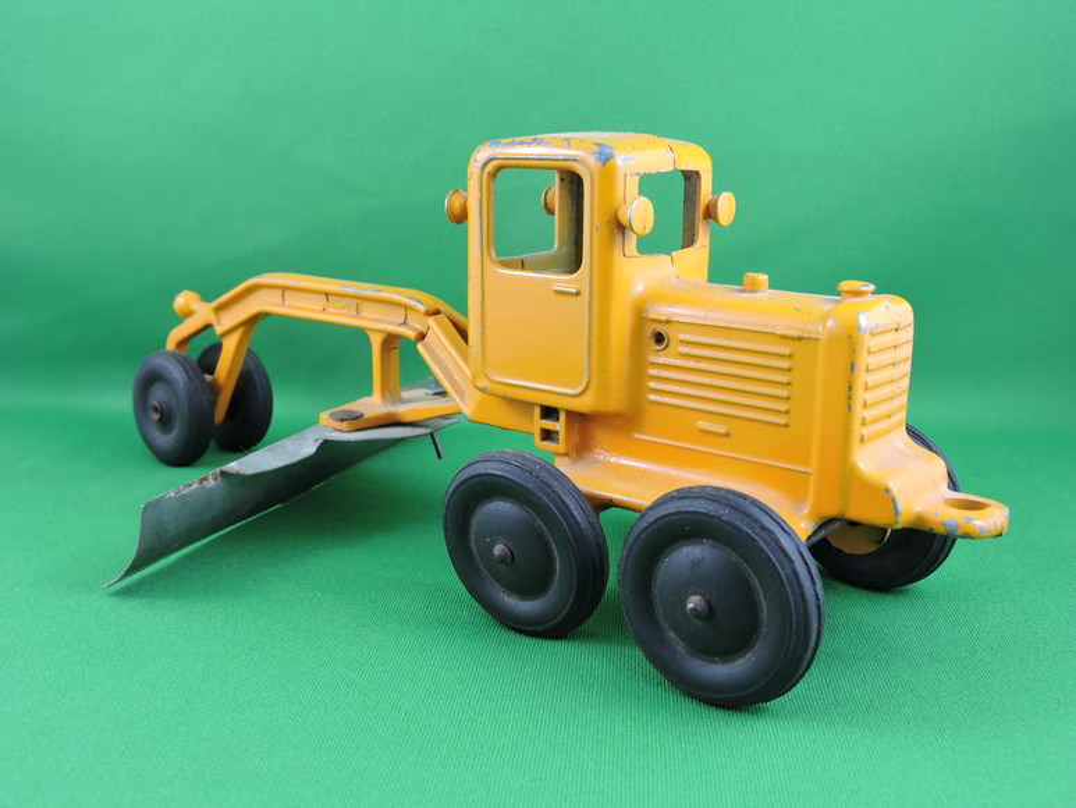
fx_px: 1088
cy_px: 404
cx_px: 538
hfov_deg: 52.6
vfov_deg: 40.7
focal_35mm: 35
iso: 200
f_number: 3.8
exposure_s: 1/30
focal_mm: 6.3
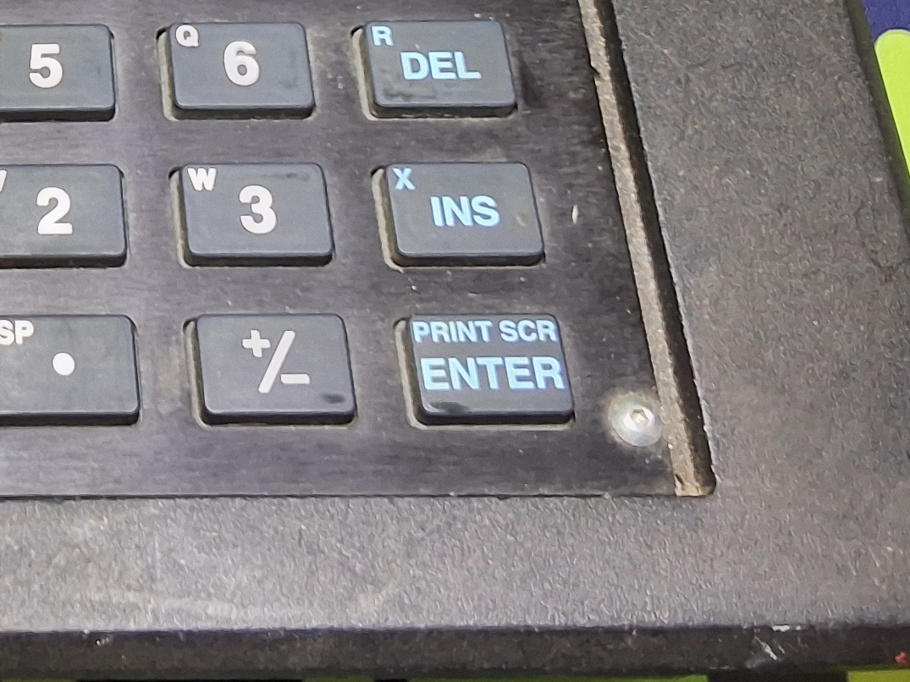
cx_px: -135
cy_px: -204
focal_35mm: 85
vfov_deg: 16.4
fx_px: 2234
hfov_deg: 21.6
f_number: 1.9
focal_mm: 2.91
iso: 80
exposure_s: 1/40
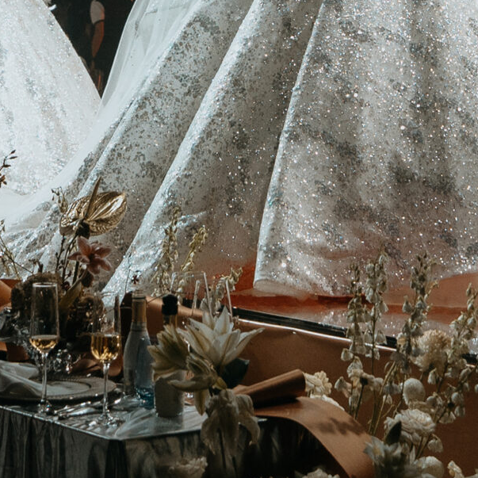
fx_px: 2031
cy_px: -162
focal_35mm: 130
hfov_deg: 13.4
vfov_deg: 12.9
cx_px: 182
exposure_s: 1/500
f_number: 4
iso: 500
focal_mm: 24
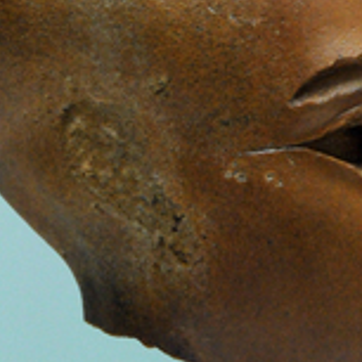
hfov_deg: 3.4
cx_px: 182
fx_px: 6070
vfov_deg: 3.4
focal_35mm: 513
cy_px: 97
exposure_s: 1/200
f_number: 9
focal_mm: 140
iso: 1600
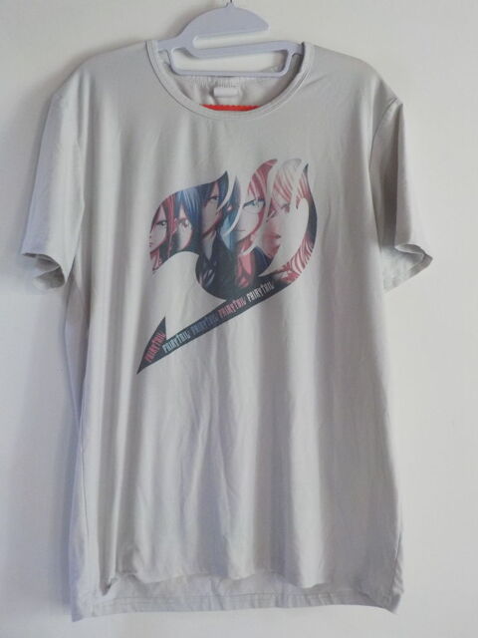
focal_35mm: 30
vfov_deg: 60.0
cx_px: 239
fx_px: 552
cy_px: 319
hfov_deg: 46.8
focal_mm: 4.1
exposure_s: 1/30
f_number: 3.3
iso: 360
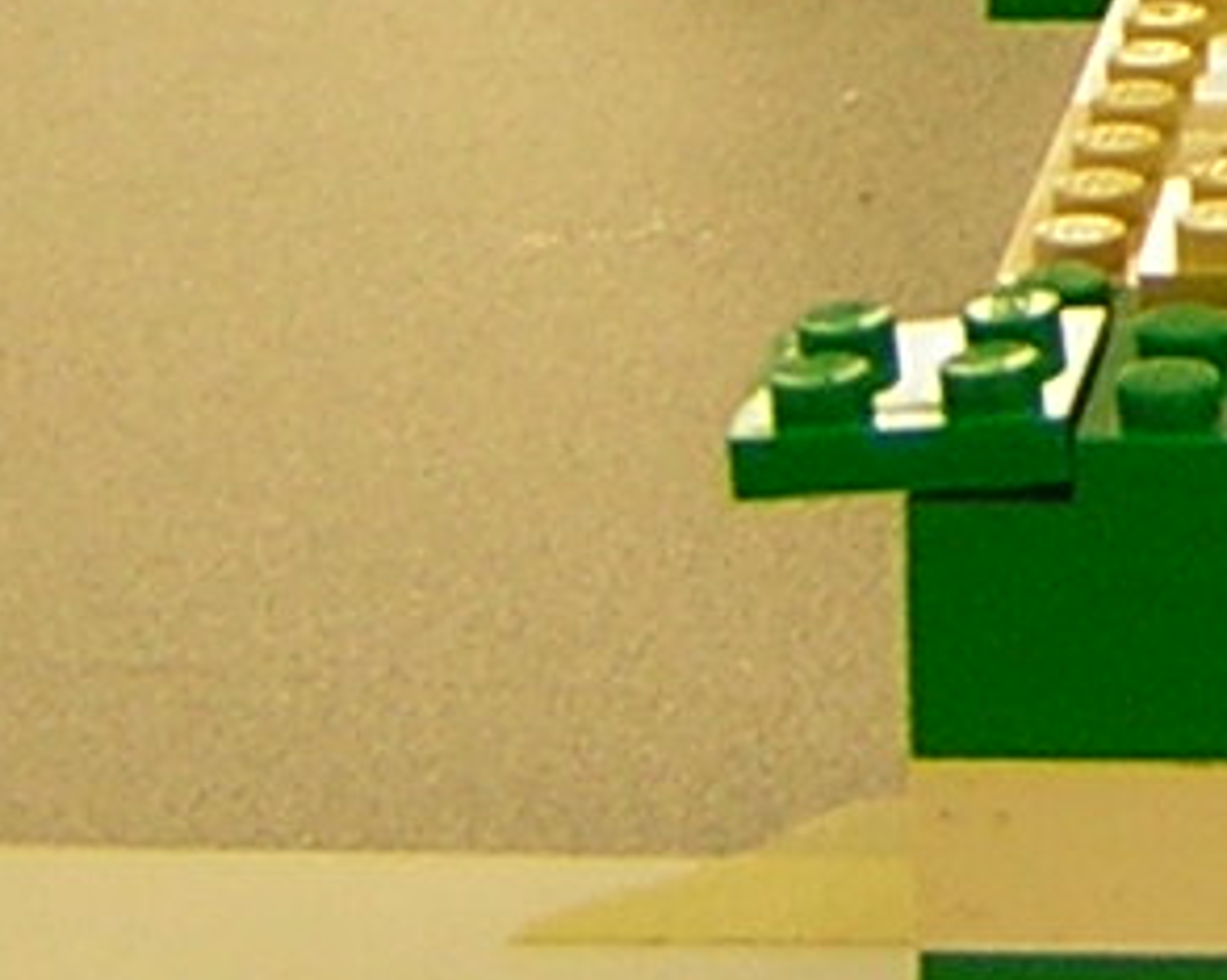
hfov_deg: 9.6
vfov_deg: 7.9
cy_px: -423
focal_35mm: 192
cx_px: 2199
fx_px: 6968
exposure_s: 1/6.5
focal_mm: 4.7
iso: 50
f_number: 2.6
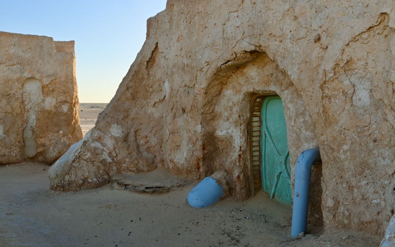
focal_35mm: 37
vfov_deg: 34.4
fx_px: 398
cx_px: 199
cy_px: 114
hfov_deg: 52.7
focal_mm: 24
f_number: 5.6
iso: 200
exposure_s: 1/250
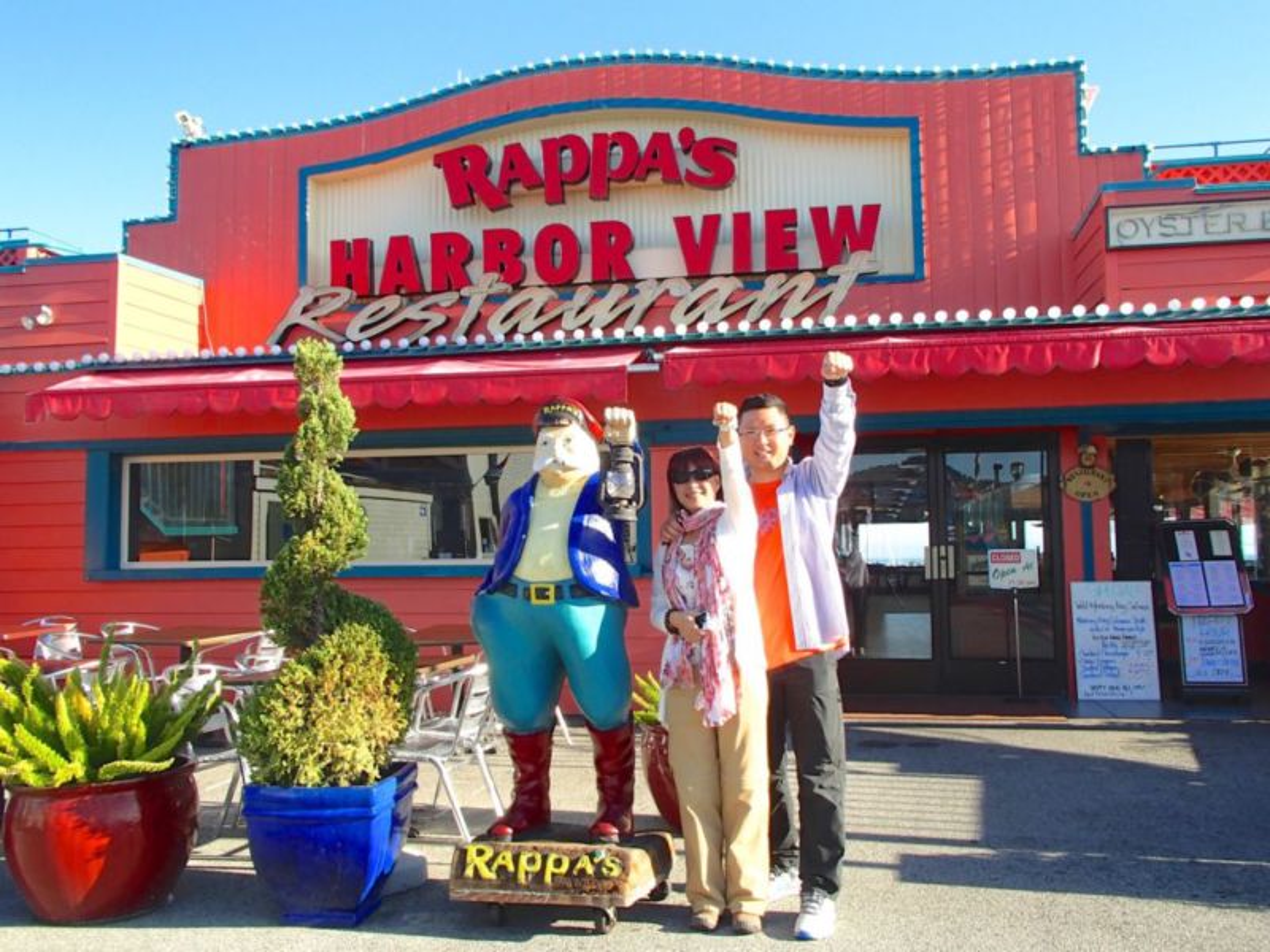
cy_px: 476
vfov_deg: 44.2
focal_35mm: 32
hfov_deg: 56.8
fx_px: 1174
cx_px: 635
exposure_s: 1/250
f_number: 4.2
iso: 100
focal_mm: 5.72
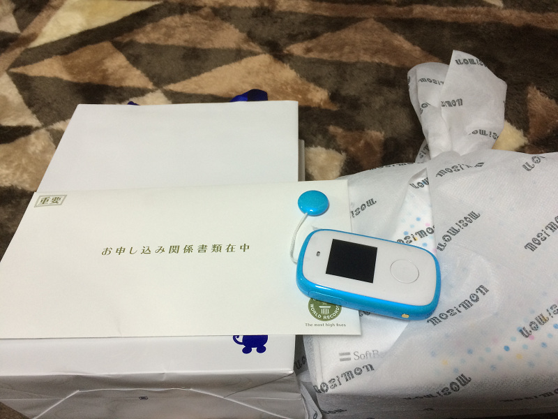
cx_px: 279
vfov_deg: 48.2
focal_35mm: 29
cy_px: 210
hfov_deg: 61.7
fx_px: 467
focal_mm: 4.15
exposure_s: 1/30
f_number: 2.2
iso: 100
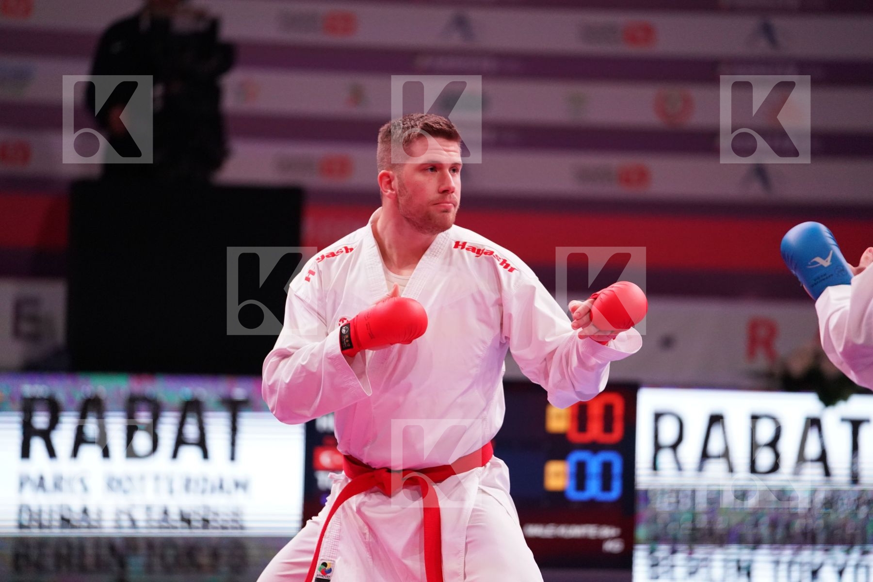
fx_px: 4850
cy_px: 291
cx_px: 436
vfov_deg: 6.9
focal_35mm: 200
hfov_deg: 10.3
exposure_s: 1/1000
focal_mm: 200
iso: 4000
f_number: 2.8
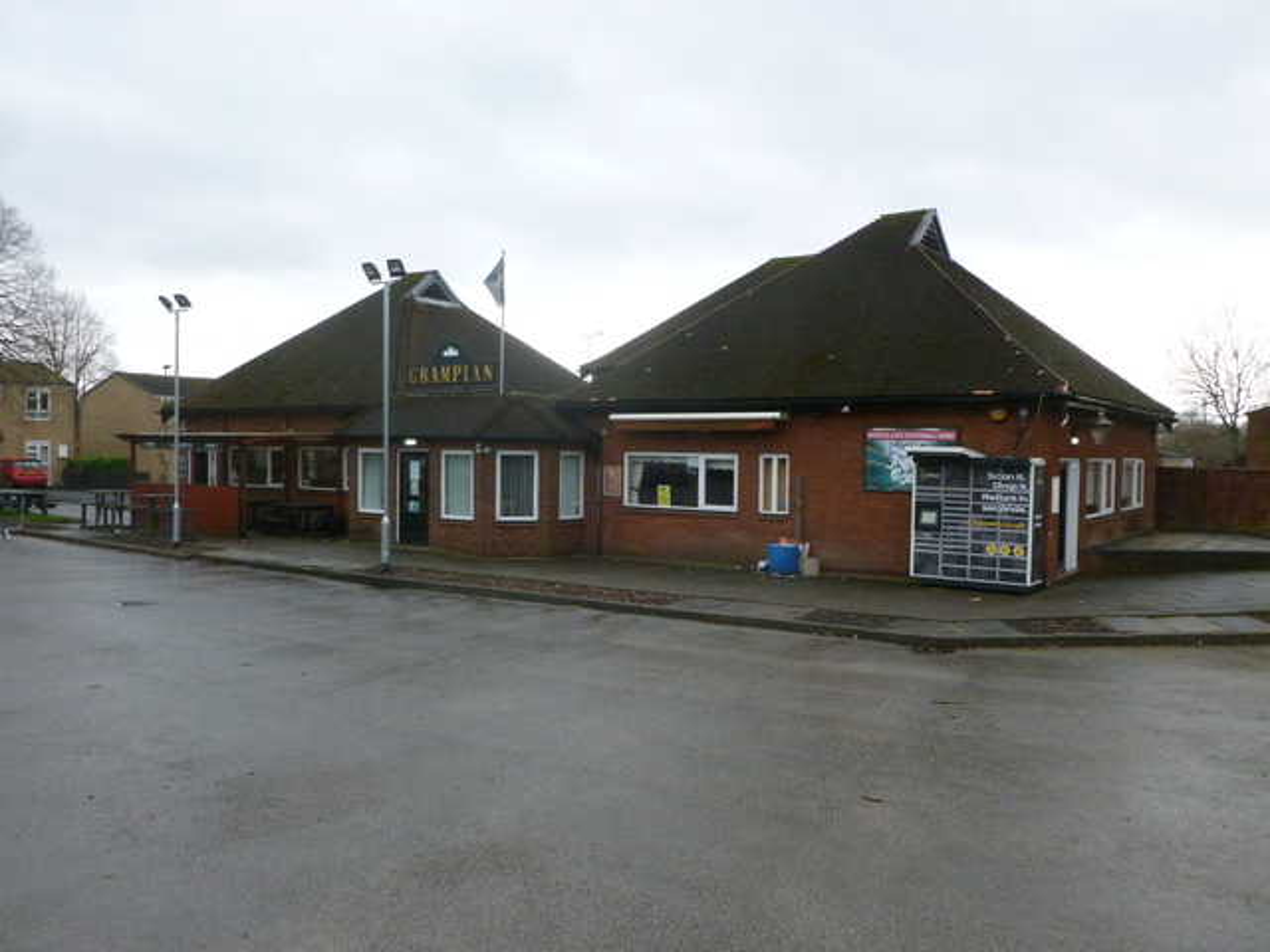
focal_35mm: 28
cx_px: 635
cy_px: 476
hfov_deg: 63.4
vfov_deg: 49.7
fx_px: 1027
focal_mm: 5
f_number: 3.3
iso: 400
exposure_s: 1/200
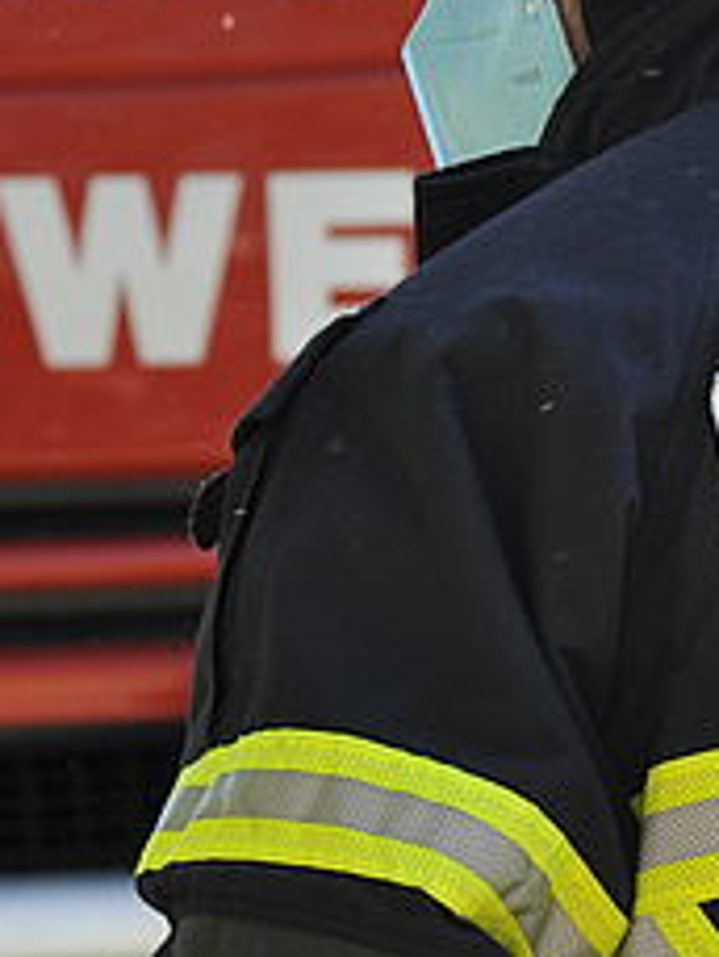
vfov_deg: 5.6
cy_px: 481
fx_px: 9712
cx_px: 222
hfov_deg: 4.2
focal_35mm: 351
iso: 200
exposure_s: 1/200
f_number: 7.1
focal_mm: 86
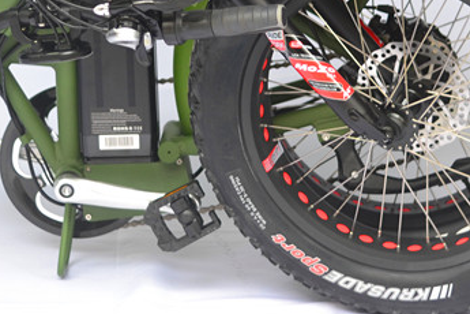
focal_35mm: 174
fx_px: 2271
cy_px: -23
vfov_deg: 7.8
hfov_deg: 11.8
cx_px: 309
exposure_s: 1/80
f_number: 2
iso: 200
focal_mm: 50
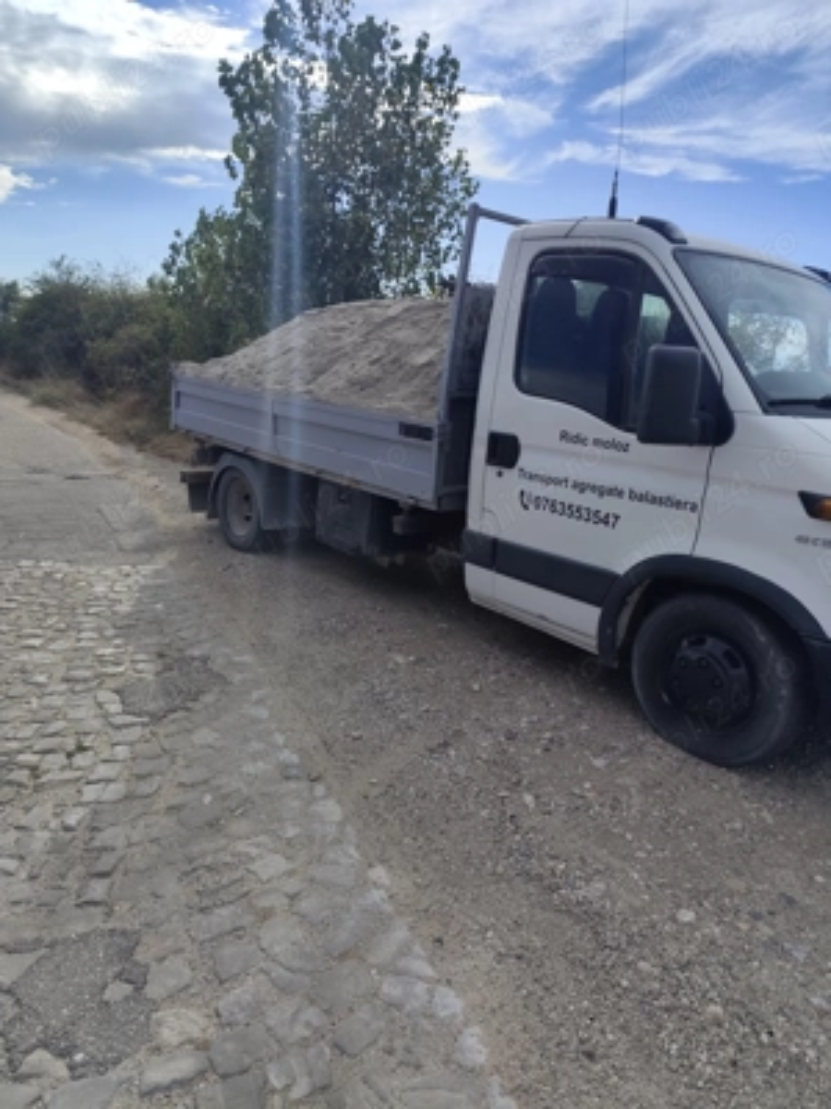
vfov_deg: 73.9
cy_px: 554
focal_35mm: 23
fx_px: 736
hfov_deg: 58.9
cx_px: 416
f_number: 1.65
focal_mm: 6.19
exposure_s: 1/2455
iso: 50
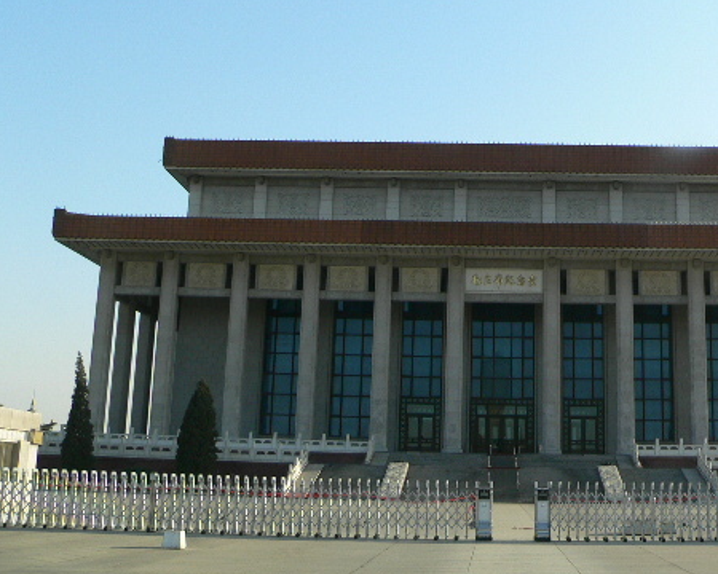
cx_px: 503
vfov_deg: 30.2
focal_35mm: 50
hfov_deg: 36.8
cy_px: 274
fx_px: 1063
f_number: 4
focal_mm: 6
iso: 80
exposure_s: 1/400
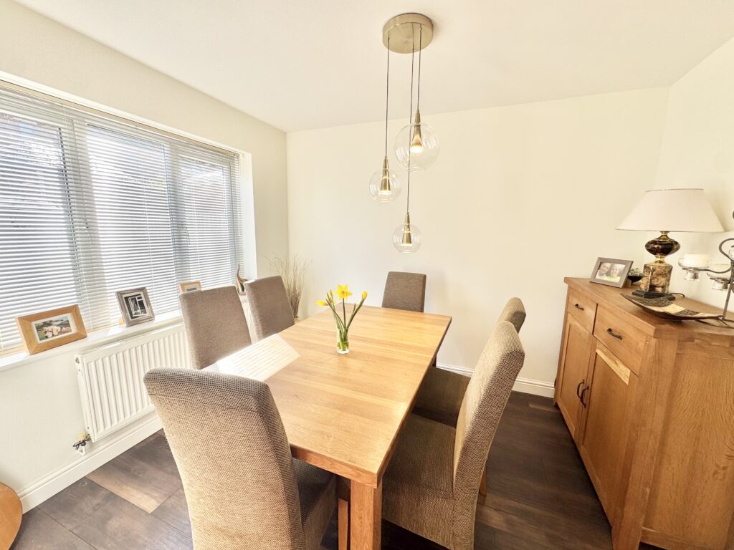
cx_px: 367
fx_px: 297
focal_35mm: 14
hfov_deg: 102.1
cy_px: 275
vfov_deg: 85.7
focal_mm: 2.22
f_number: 2.2
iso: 40
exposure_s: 1/177
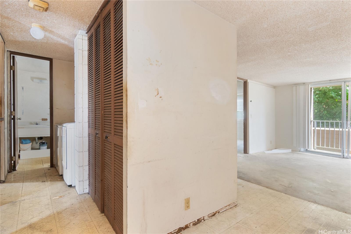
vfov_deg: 67.3
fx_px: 175
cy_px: 117
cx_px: 176
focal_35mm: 18
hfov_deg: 90.0
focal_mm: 12
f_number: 8
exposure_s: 1/40
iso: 400
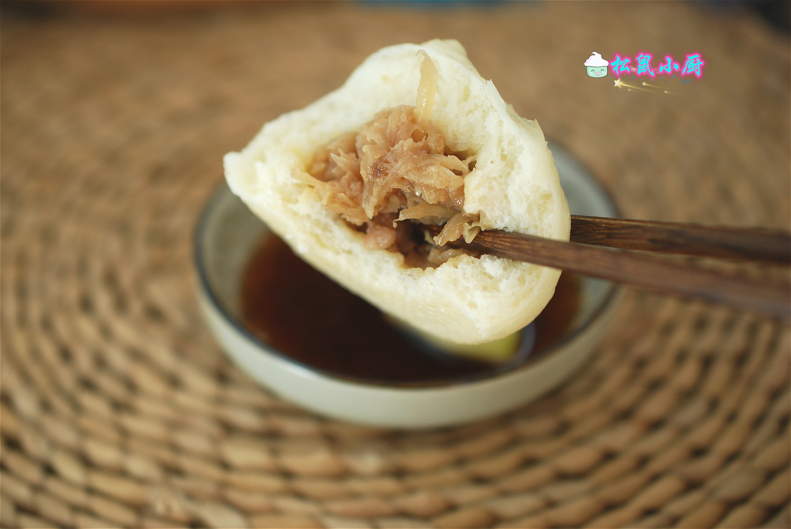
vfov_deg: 22.7
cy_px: 264
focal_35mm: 60
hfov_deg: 33.4
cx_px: 396
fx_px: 1320
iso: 100
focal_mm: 40
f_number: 3.2
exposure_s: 1/60
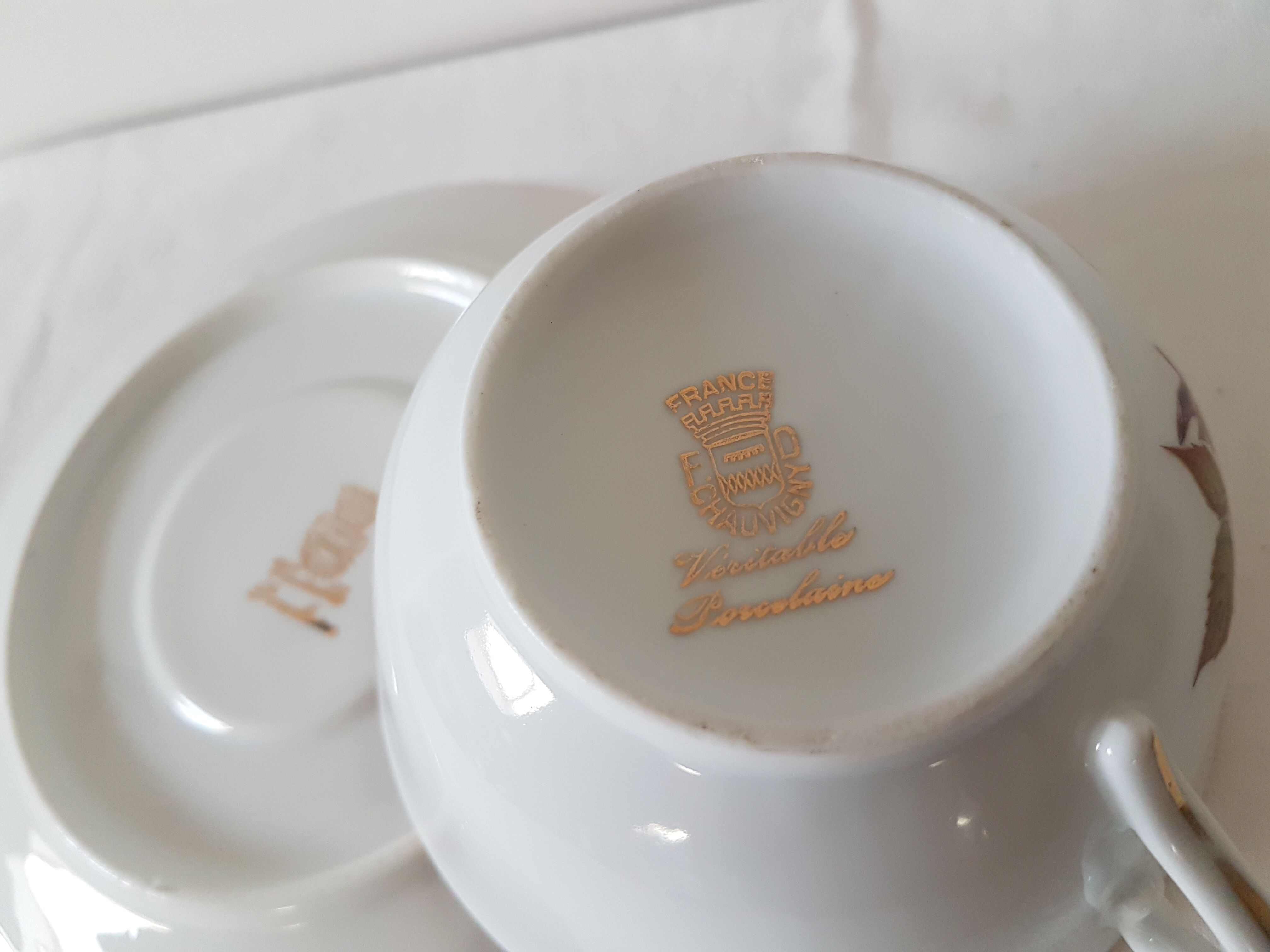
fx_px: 954
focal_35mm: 26
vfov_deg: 53.1
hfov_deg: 67.3
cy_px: 476
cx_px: 635
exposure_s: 1/60
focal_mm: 4.2
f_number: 1.7
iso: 200
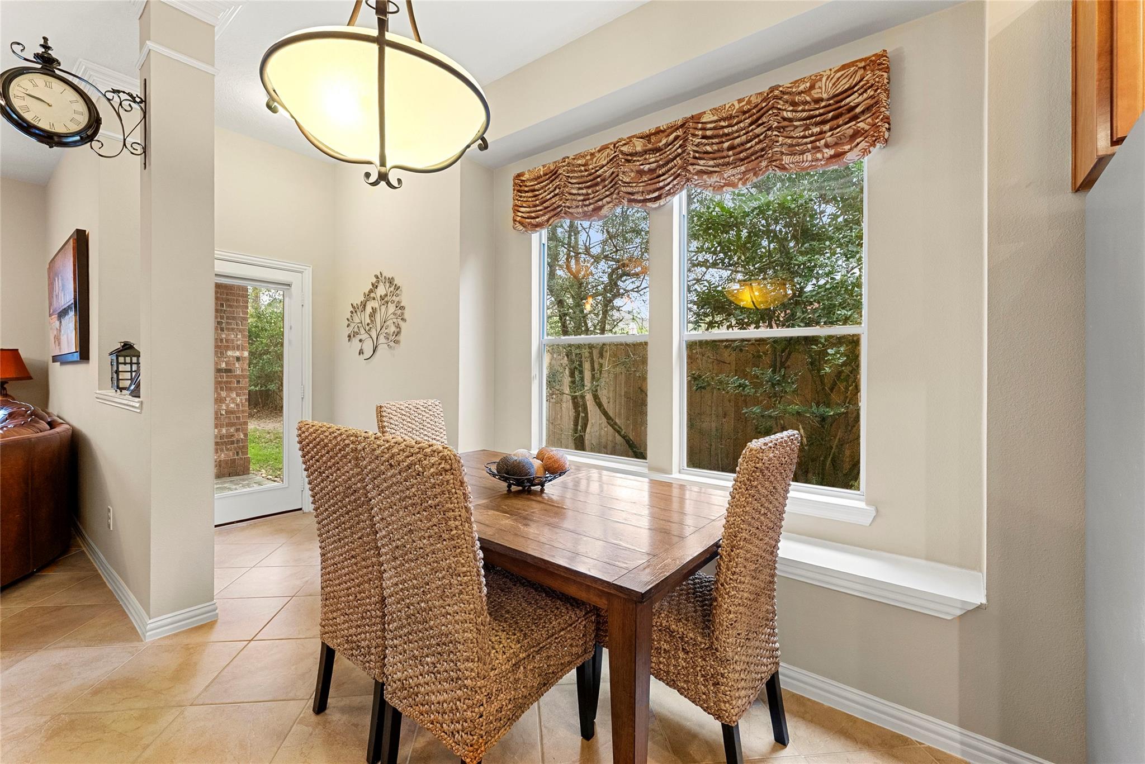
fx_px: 445
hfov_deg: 104.2
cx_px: 572
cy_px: 382
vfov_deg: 81.3
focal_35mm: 14
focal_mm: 14
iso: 800
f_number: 8
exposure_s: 1/4
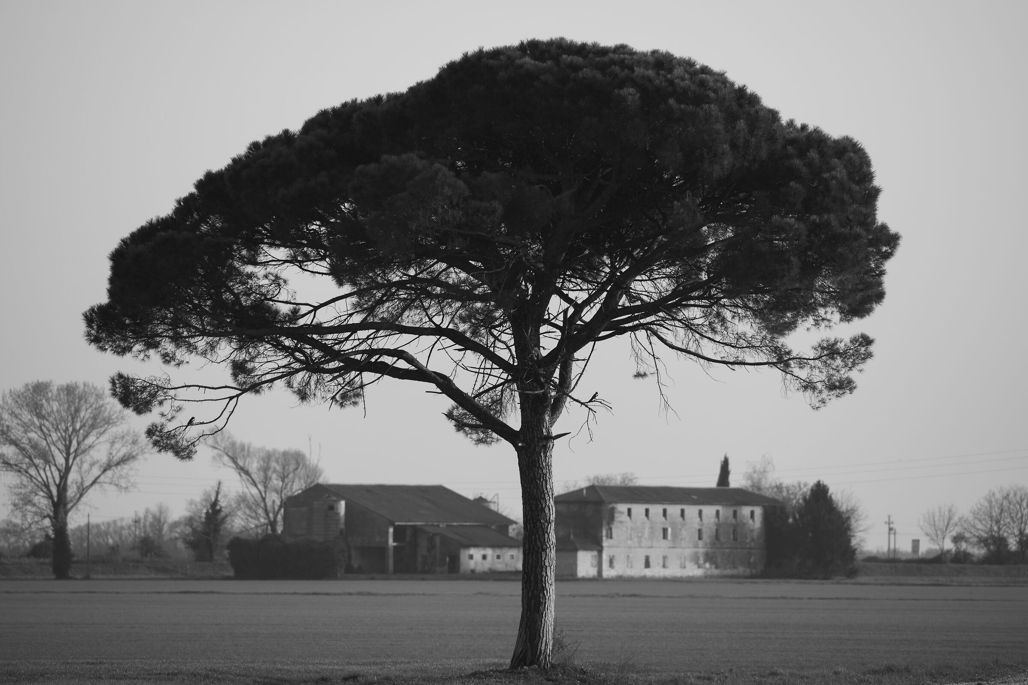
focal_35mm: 300
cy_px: 342
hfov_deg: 6.9
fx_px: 8566
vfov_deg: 4.6
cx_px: 514
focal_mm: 300
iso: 64
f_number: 5.6
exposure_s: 1/125
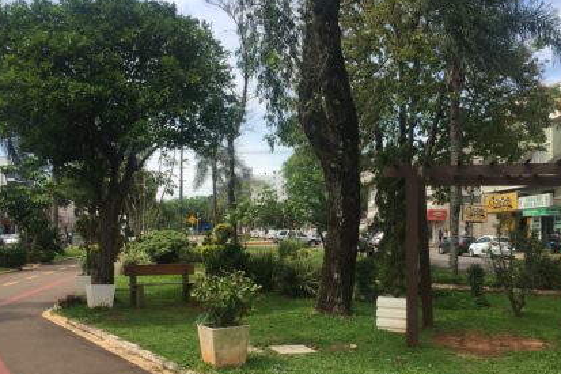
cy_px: 224
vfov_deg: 34.9
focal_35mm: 38
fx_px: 592
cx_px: 319
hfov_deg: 50.6
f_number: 2.2
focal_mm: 4.15
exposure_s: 1/989
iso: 32
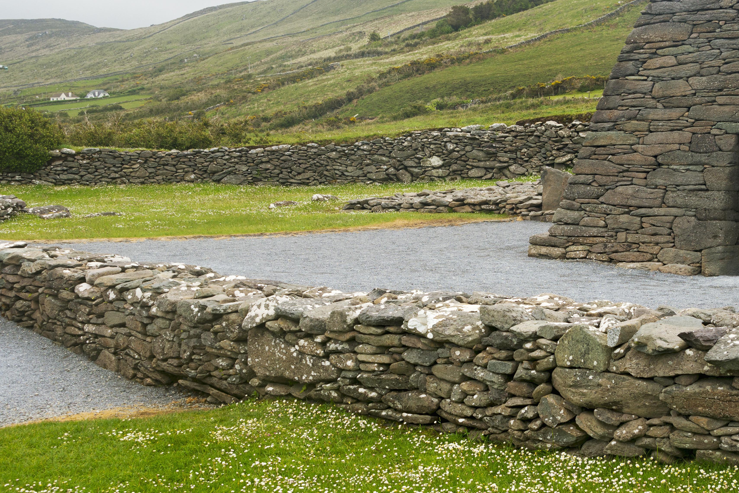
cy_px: 230
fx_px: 1417
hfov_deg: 29.0
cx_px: 513
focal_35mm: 69
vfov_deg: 19.7
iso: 100
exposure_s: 1/250
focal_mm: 32
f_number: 8
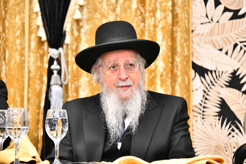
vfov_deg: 9.1
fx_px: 1025
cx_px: 123
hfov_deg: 13.7
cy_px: 82
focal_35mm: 150
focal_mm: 150
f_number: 5.6
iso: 4000
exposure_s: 1/100
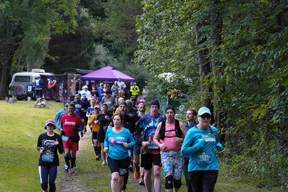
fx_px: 1600
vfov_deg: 6.9
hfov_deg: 10.3
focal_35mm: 200
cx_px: 144
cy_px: 96
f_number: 8
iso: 640
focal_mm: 200
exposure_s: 1/160
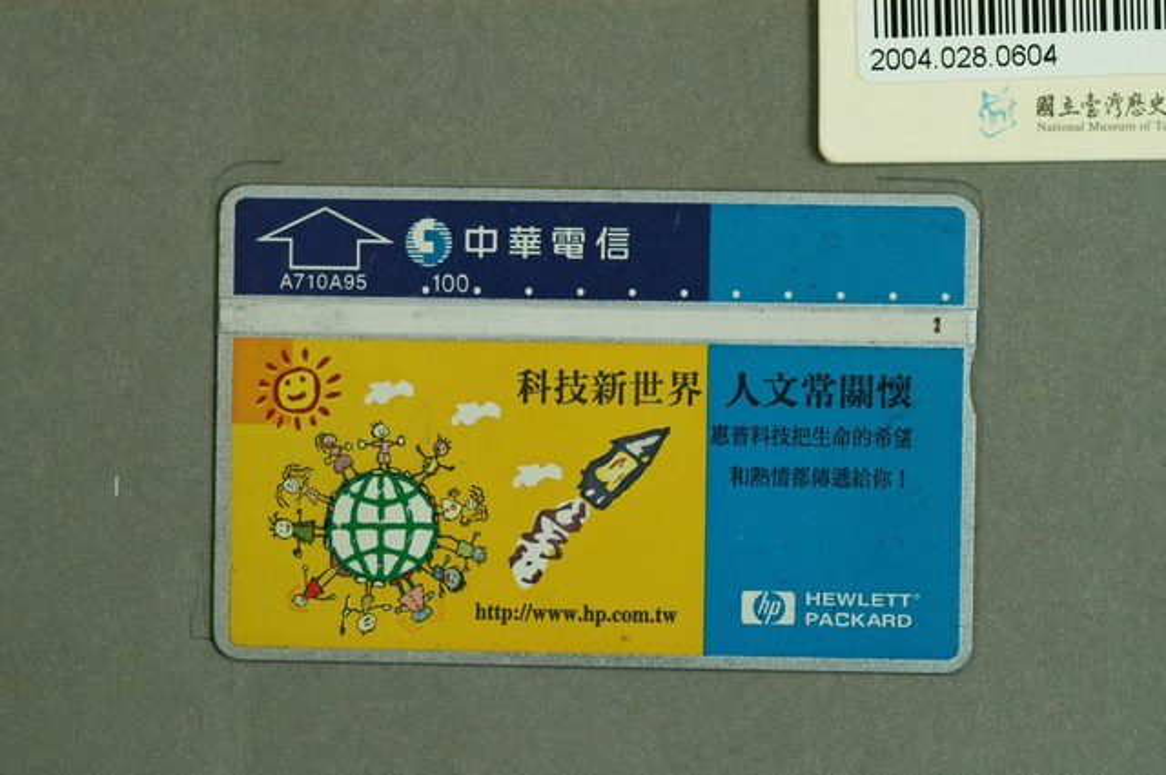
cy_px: 388
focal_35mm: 90
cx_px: 583
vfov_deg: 15.1
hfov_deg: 22.6
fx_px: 2911
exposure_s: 1/13
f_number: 6.3
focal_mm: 60
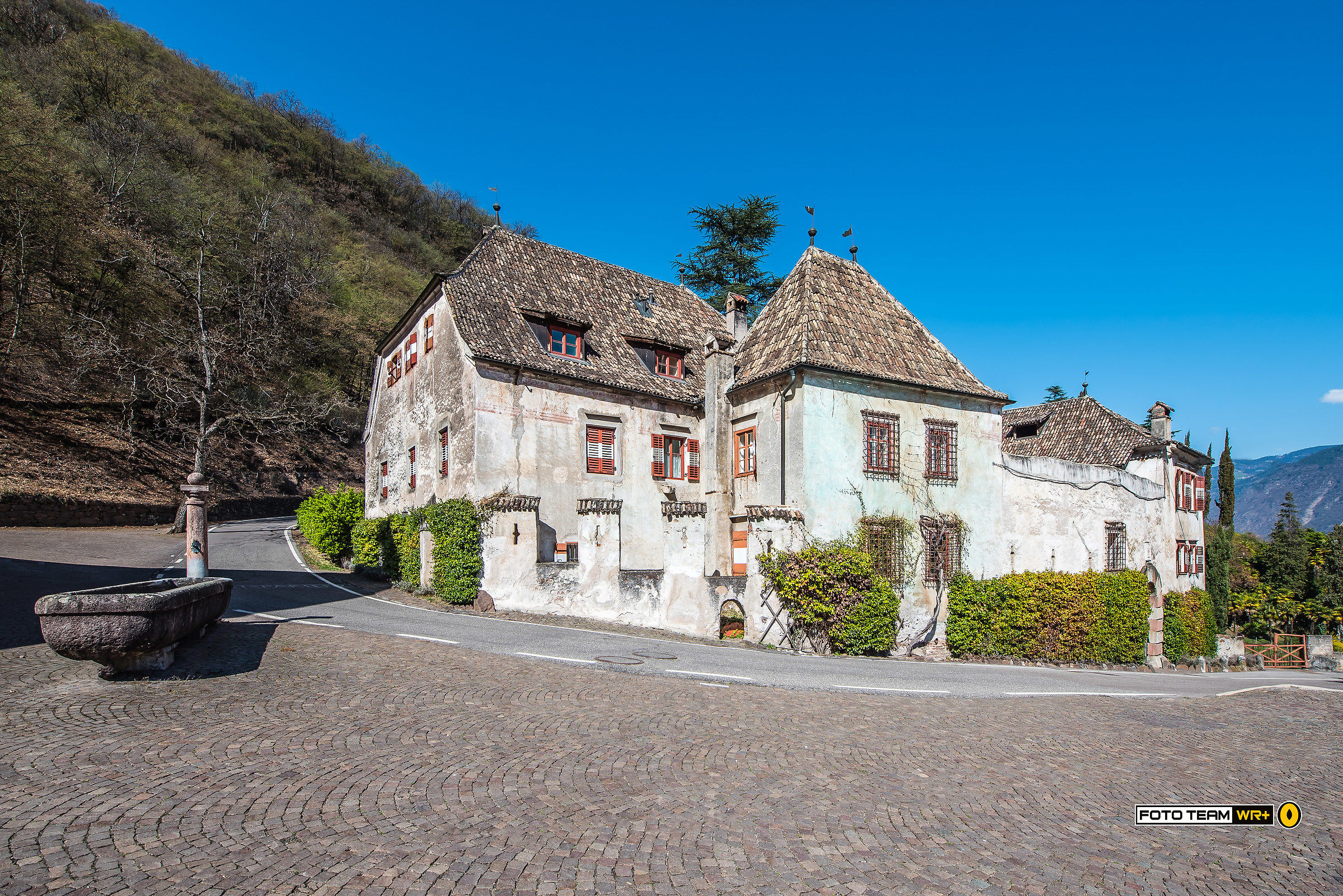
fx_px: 522
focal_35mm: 14
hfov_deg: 104.2
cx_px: 672
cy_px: 448
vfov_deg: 81.3
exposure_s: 1/400
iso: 100
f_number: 8
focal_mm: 14
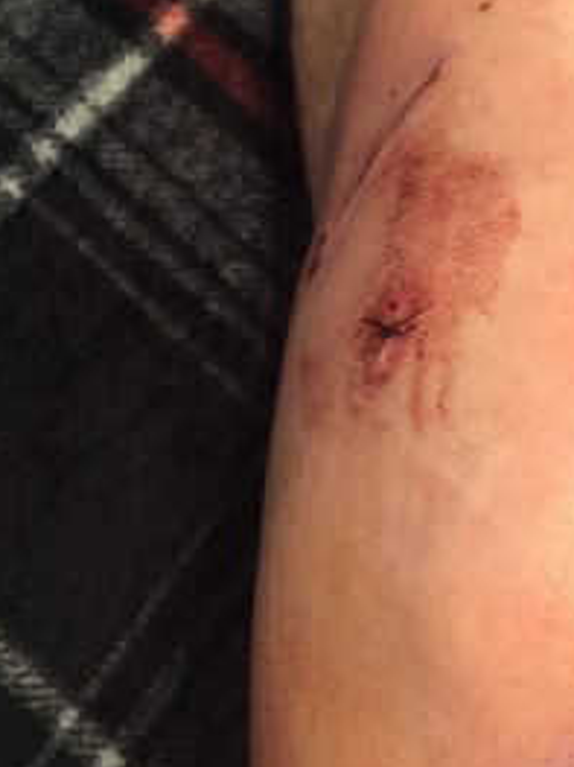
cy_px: 338
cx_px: 510
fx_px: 1173
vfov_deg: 36.1
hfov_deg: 26.6
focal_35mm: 53
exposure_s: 1/20
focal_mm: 4.15
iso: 250
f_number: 2.2
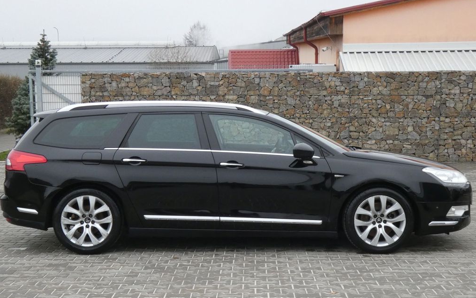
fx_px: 805
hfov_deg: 33.0
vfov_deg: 21.0
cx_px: 237
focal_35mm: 62
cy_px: 161
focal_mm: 10.4
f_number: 5.6
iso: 400
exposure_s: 1/80
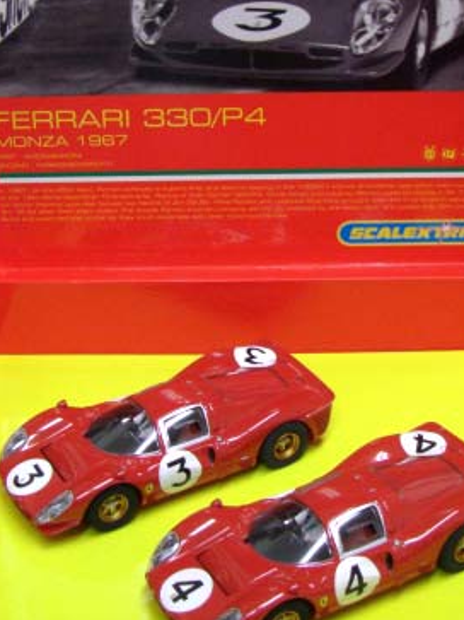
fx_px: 1198
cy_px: 217
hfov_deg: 21.9
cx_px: 268
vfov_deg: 28.8
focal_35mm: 67
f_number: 3.4
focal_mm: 6.3
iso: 200
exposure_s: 1/40
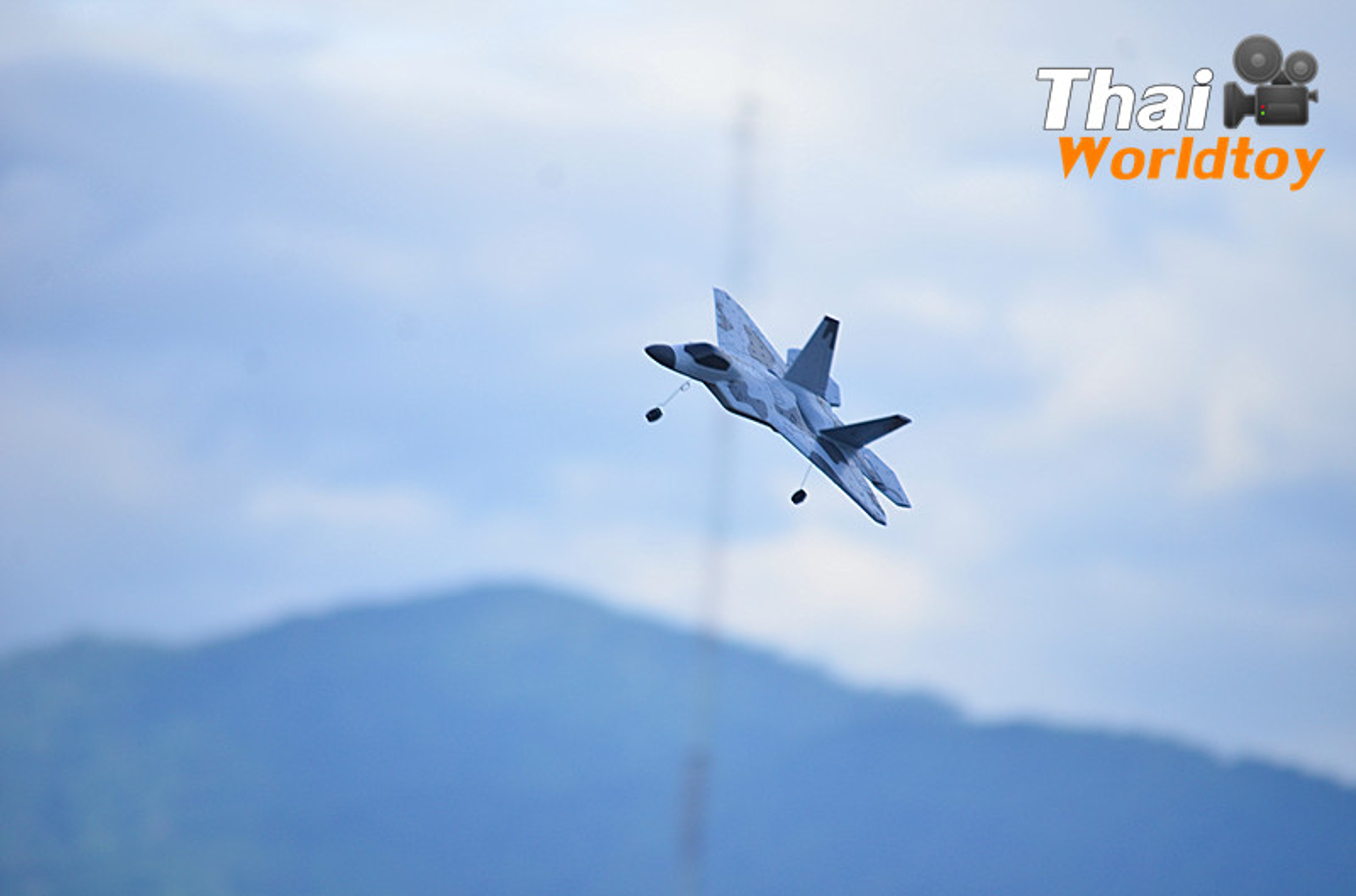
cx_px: 678
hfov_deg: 7.9
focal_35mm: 262
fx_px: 9862
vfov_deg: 5.2
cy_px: 448
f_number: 5.3
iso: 200
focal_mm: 175
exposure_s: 1/400
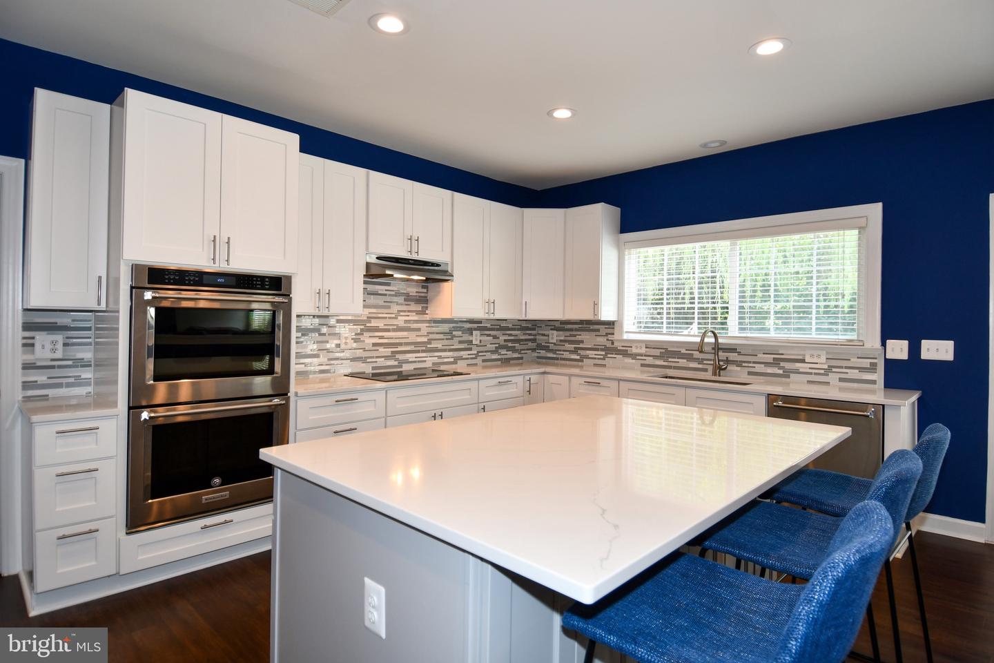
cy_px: 332
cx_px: 497
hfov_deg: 90.0
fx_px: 497
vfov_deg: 67.4
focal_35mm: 18
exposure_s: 1/60
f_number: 4
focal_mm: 12
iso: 250
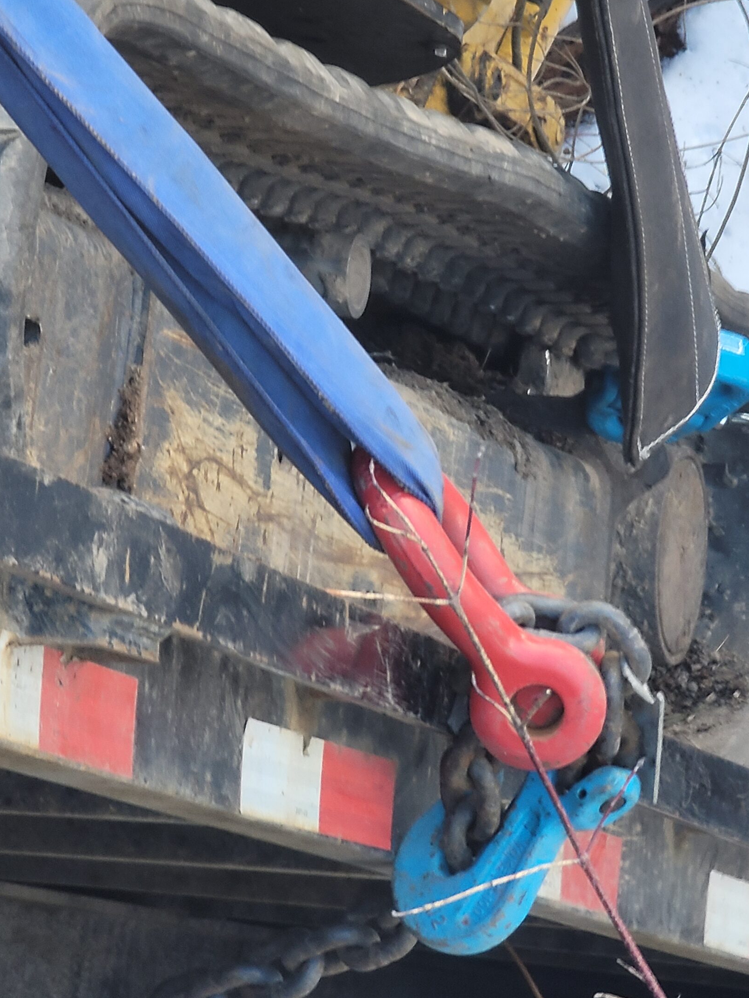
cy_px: 446
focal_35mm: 146
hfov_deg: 10.2
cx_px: 413
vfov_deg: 13.5
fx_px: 4212
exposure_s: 1/60
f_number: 3
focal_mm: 14.2
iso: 64
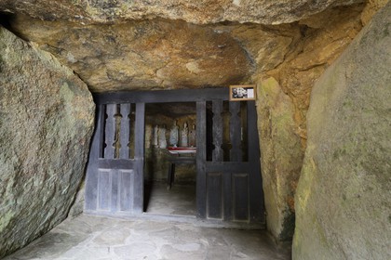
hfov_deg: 96.7
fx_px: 174
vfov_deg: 73.7
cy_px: 130
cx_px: 196
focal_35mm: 16
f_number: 7.1
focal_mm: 16
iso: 800
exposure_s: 1/5
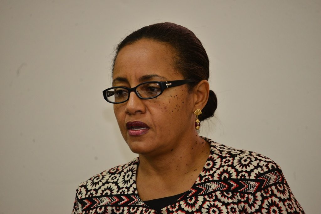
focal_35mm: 400
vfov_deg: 3.4
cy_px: 107
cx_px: 160
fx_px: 3567
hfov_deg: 5.2
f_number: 5.6
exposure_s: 1/160
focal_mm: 400
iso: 2000
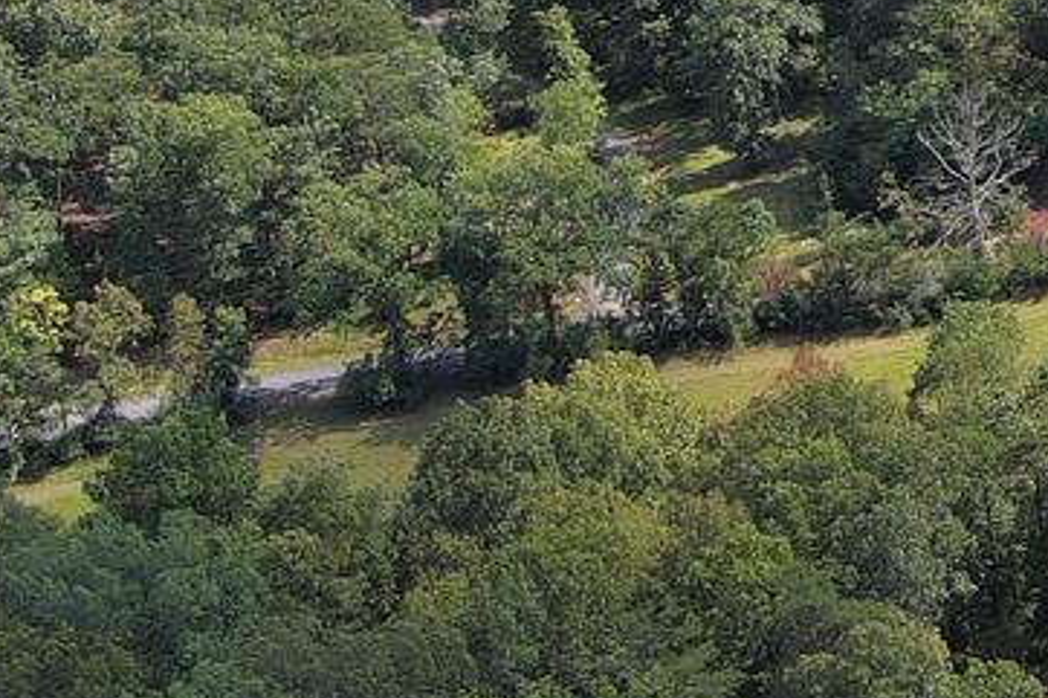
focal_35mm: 164
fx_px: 4772
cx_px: 2047
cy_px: -642
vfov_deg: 8.0
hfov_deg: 11.4
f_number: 2.8
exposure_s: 1/523
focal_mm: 10.57
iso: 100
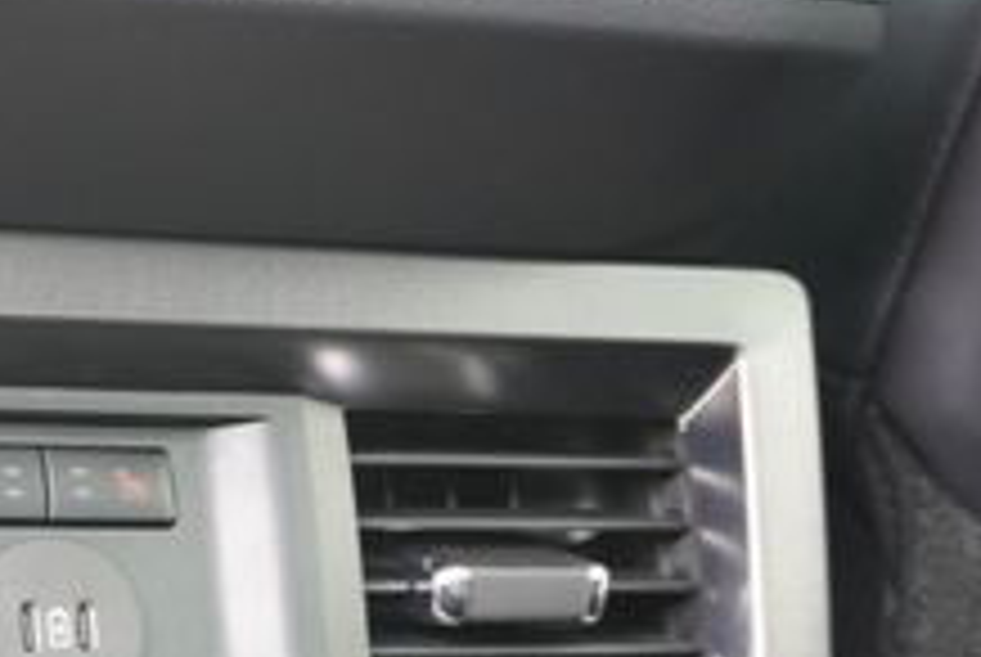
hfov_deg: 21.3
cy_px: 788
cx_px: -225
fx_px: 2401
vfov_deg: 15.0
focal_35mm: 88
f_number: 4
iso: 1250
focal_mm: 20
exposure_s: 1/60
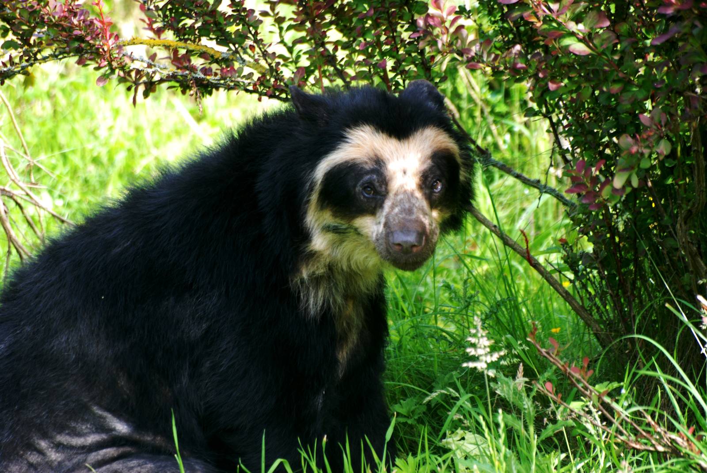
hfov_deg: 4.6
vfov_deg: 3.1
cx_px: 354
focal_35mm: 450
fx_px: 8848
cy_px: 236
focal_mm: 300
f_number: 5.6
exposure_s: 1/125
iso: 400
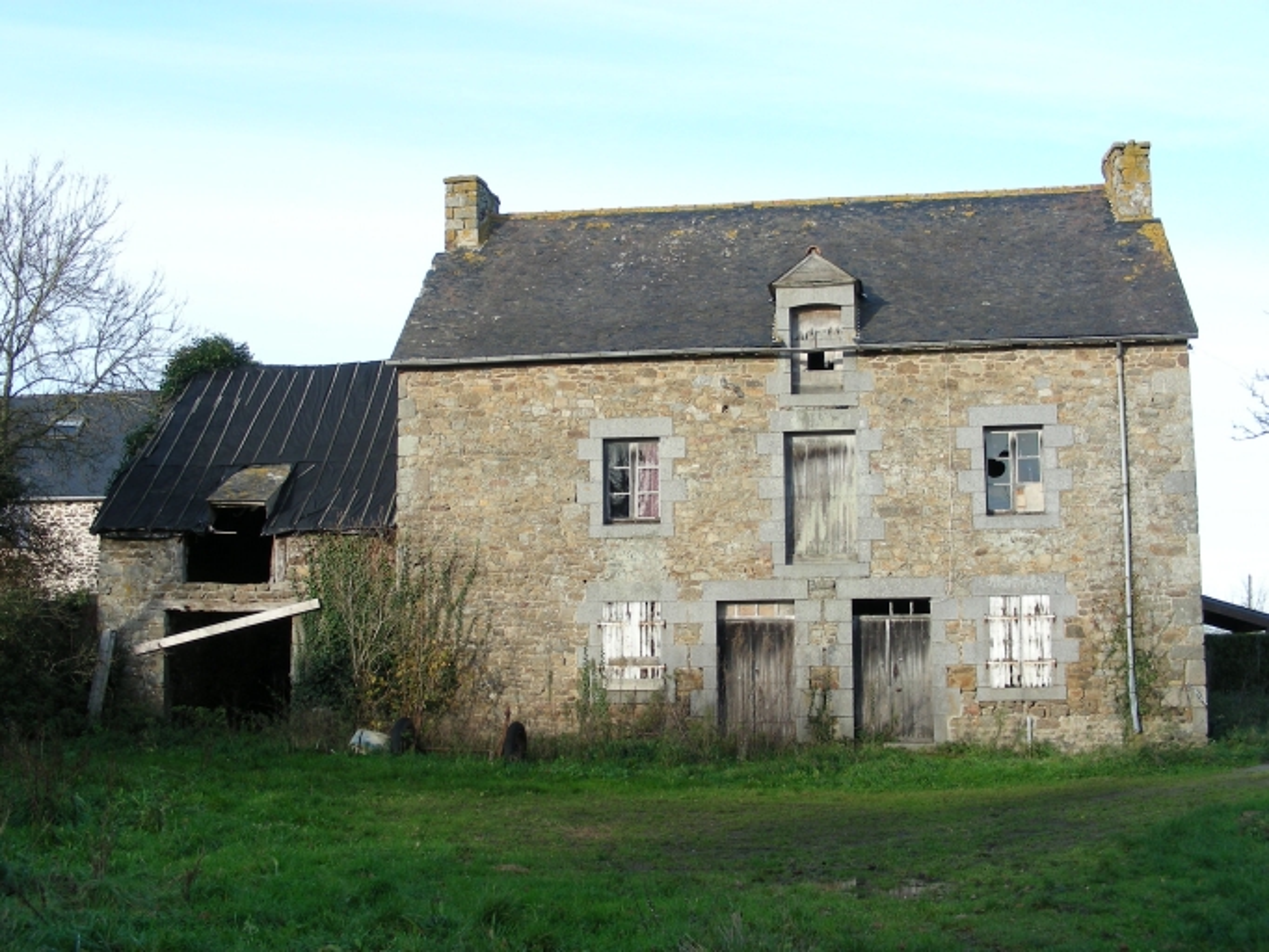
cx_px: 634
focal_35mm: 44
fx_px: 1614
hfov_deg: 42.9
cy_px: 476
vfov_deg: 32.9
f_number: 4
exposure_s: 1/140
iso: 50
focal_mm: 7.4
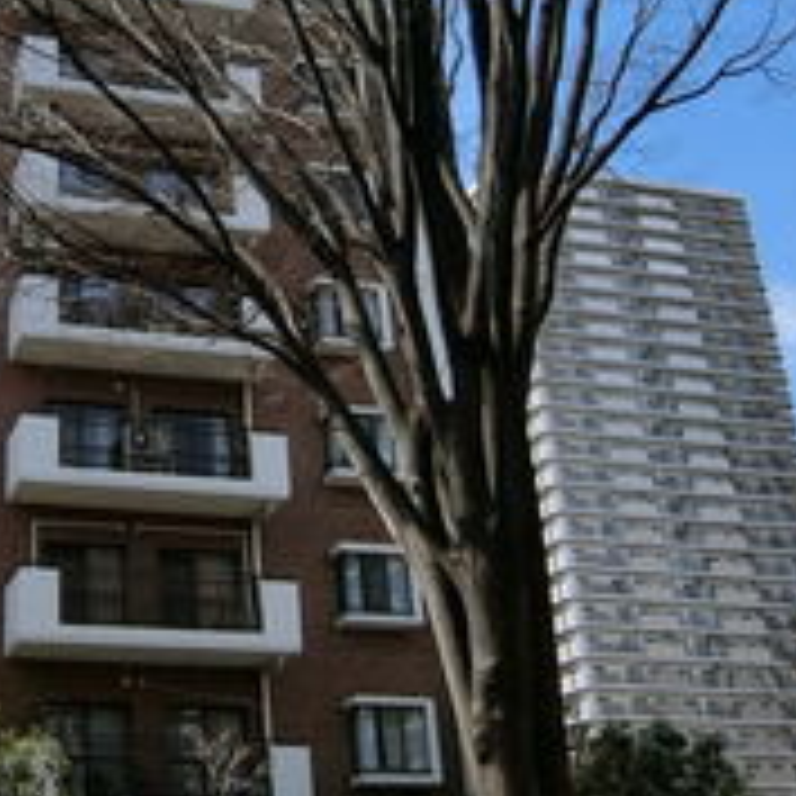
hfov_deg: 29.2
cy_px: 265
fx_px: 1483
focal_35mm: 57
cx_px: 126
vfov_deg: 29.8
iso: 80
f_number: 6.9
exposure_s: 1/320
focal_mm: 4.06
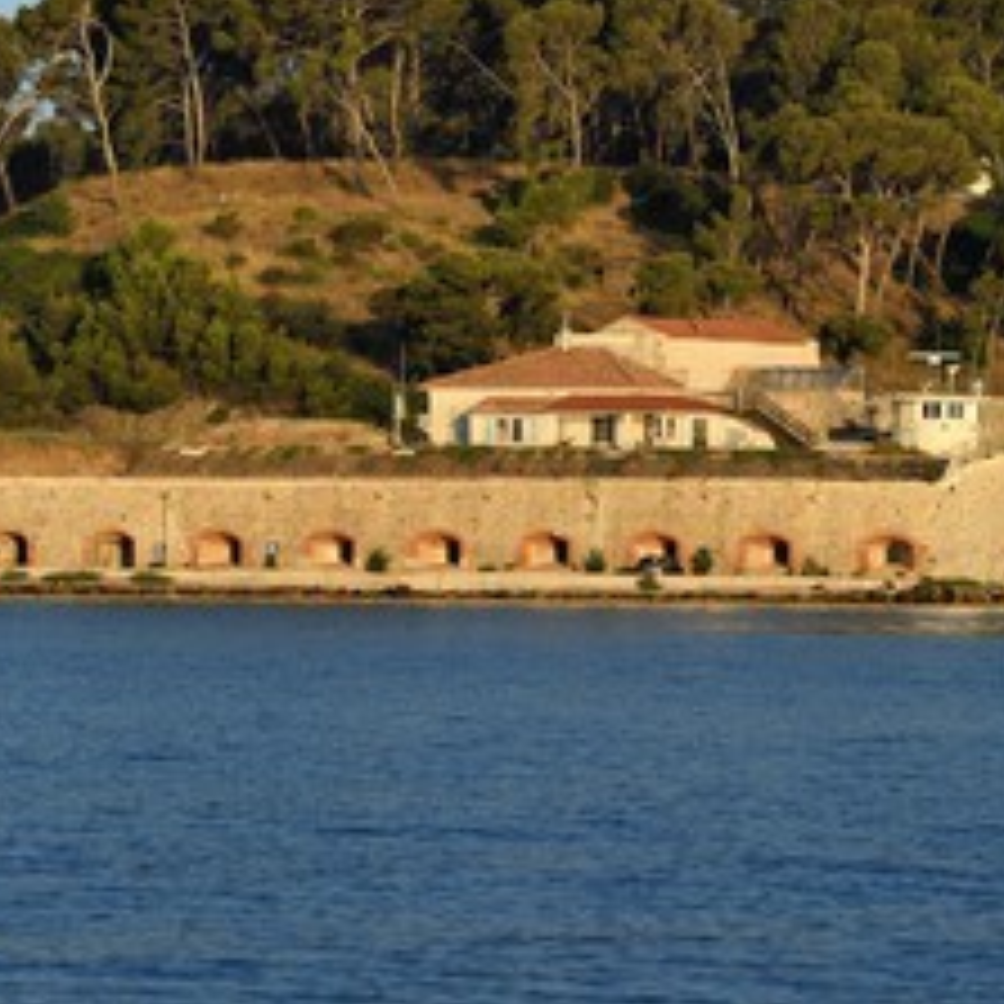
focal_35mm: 296
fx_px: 9713
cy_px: 383
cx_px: 666
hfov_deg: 5.9
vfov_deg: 5.9
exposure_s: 1/500
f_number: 7.1
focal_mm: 185
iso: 200
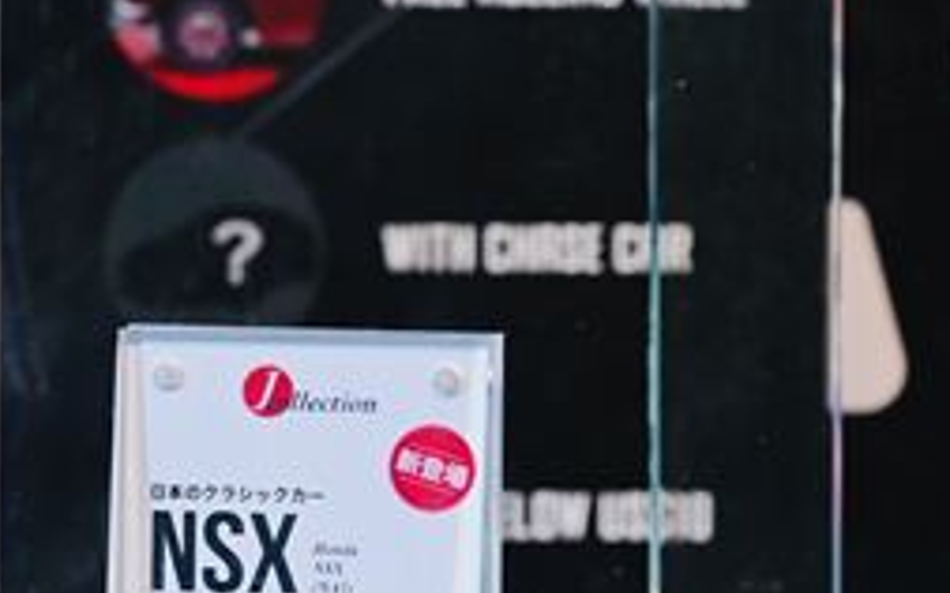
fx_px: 7481
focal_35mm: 289
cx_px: -567
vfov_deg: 4.5
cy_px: 272
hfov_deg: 7.1
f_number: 5.6
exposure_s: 1/160
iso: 800
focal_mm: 70
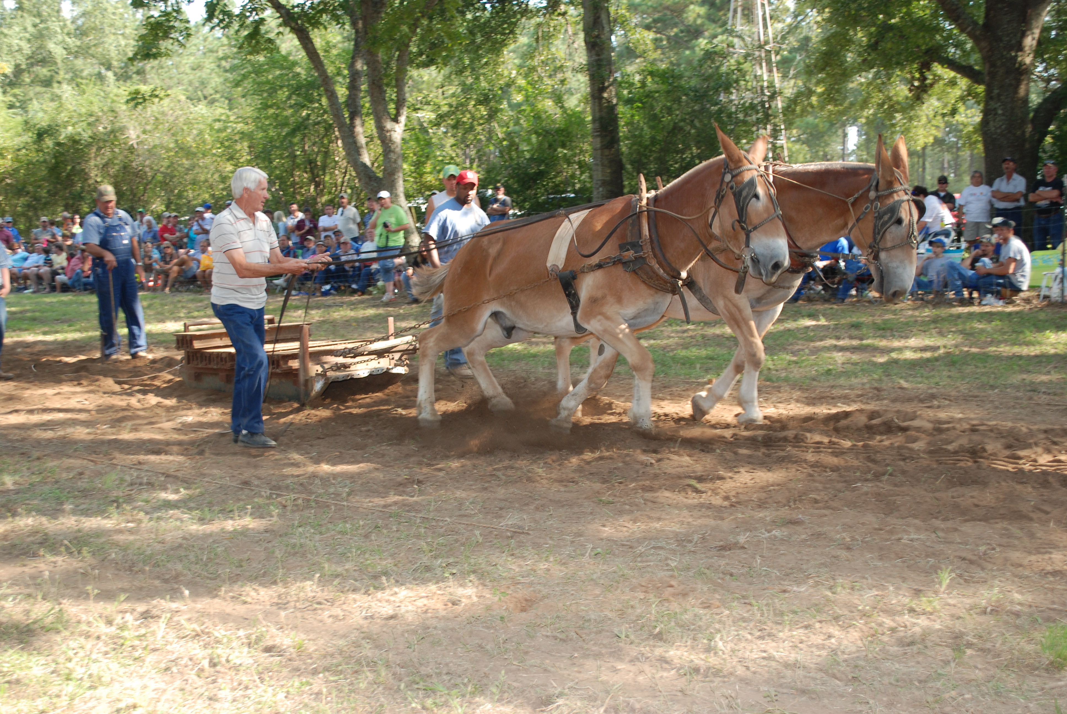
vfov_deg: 28.2
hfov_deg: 41.1
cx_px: 534
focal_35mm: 48
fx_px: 1424
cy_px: 357
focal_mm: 32
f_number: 5
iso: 200
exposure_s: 1/100
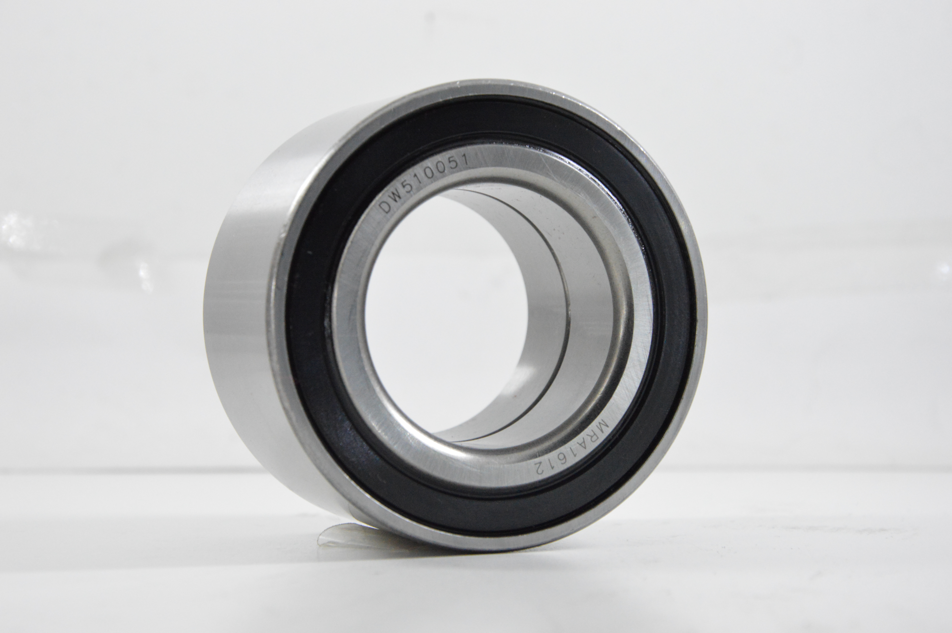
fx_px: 2457
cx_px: 476
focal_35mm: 93
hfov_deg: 21.9
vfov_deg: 14.7
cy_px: 316
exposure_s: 1/100
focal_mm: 62
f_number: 8
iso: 3200
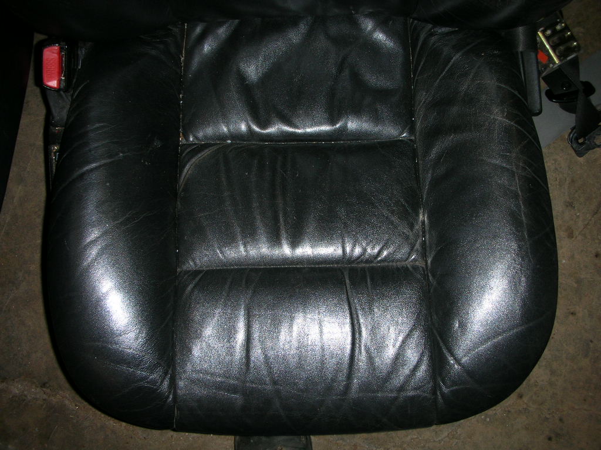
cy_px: 225
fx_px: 608
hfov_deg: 52.6
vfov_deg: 40.7
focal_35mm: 35
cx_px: 300
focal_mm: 5.8
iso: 50
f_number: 3
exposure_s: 1/60.1
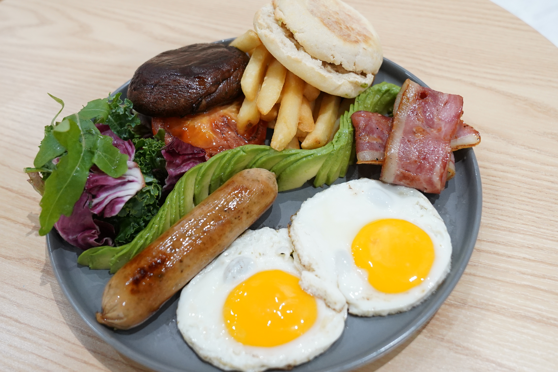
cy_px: 186
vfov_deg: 36.9
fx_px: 558
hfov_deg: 53.1
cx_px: 279
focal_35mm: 36
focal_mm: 24
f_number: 3.5
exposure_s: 1/250
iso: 3200
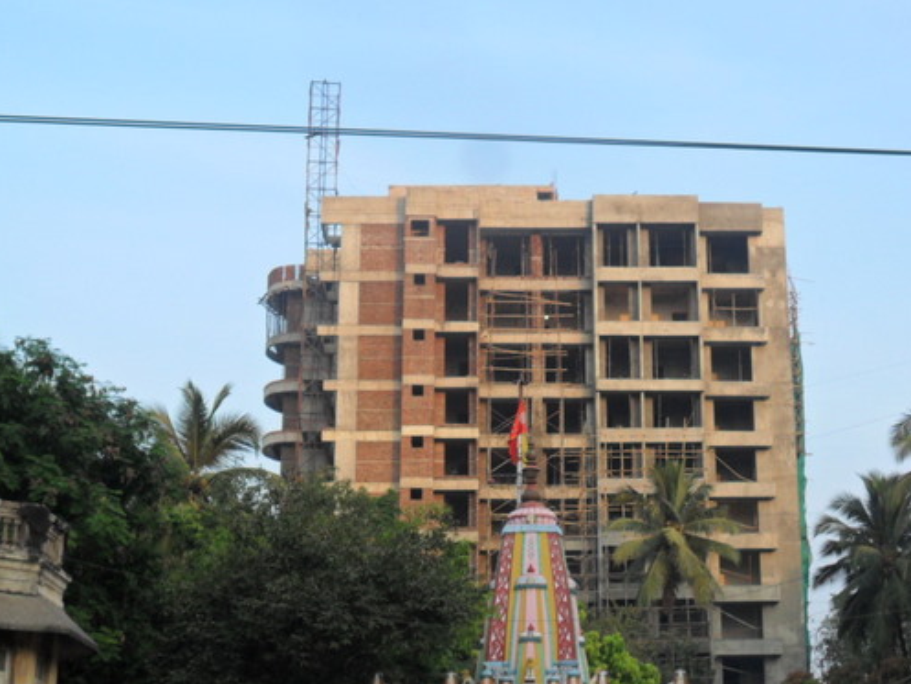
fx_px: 1764
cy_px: 380
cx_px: 508
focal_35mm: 67
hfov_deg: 28.9
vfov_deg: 21.9
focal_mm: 9.3
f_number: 5
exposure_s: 1/90
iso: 100
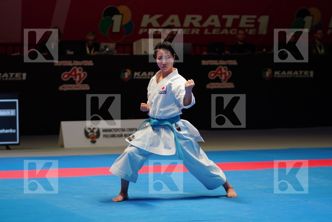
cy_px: 111
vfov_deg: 10.6
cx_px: 166
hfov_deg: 15.9
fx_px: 1190
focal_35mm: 129
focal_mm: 86
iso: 640
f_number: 2.8
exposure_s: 1/500
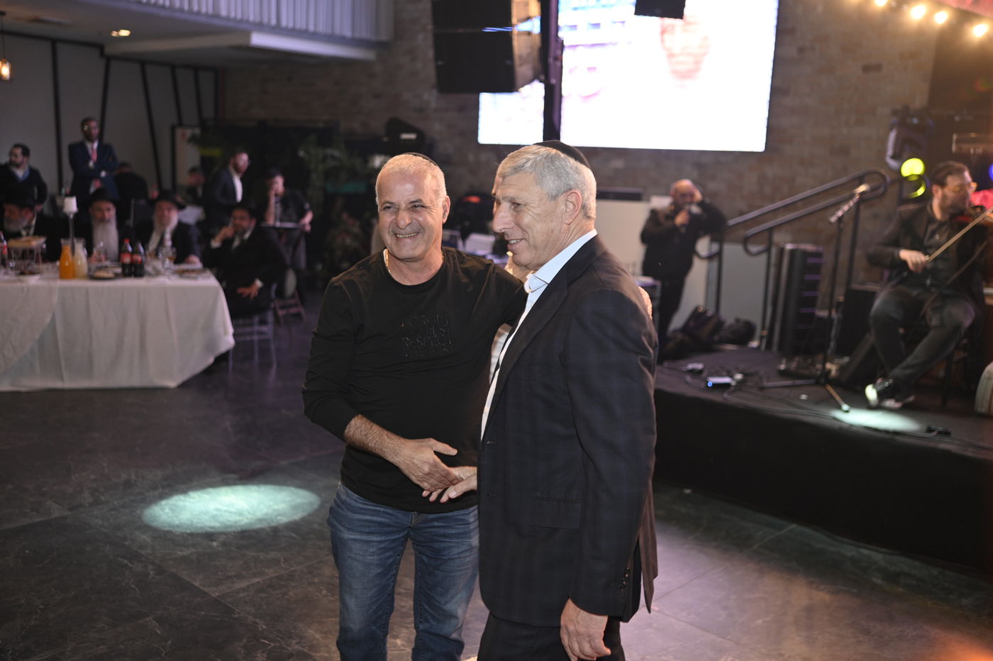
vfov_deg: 37.8
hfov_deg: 54.5
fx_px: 965
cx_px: 496
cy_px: 330
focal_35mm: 35
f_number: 2
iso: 500
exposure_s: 1/200
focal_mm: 35
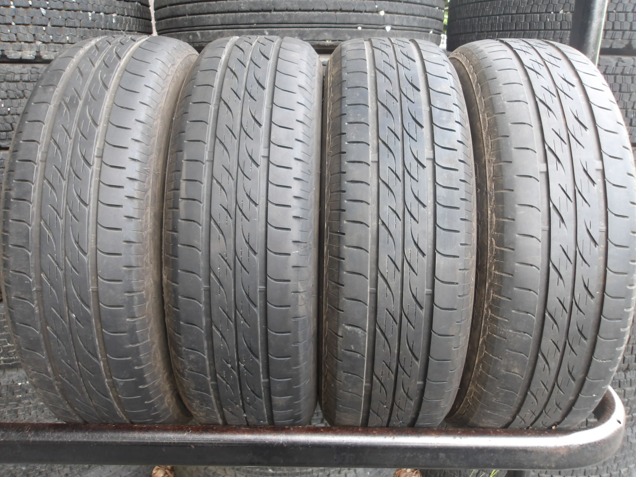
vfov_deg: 49.7
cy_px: 231
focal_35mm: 28
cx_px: 316
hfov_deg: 63.4
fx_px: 514
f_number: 3
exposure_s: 1/36
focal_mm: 4.9
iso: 100
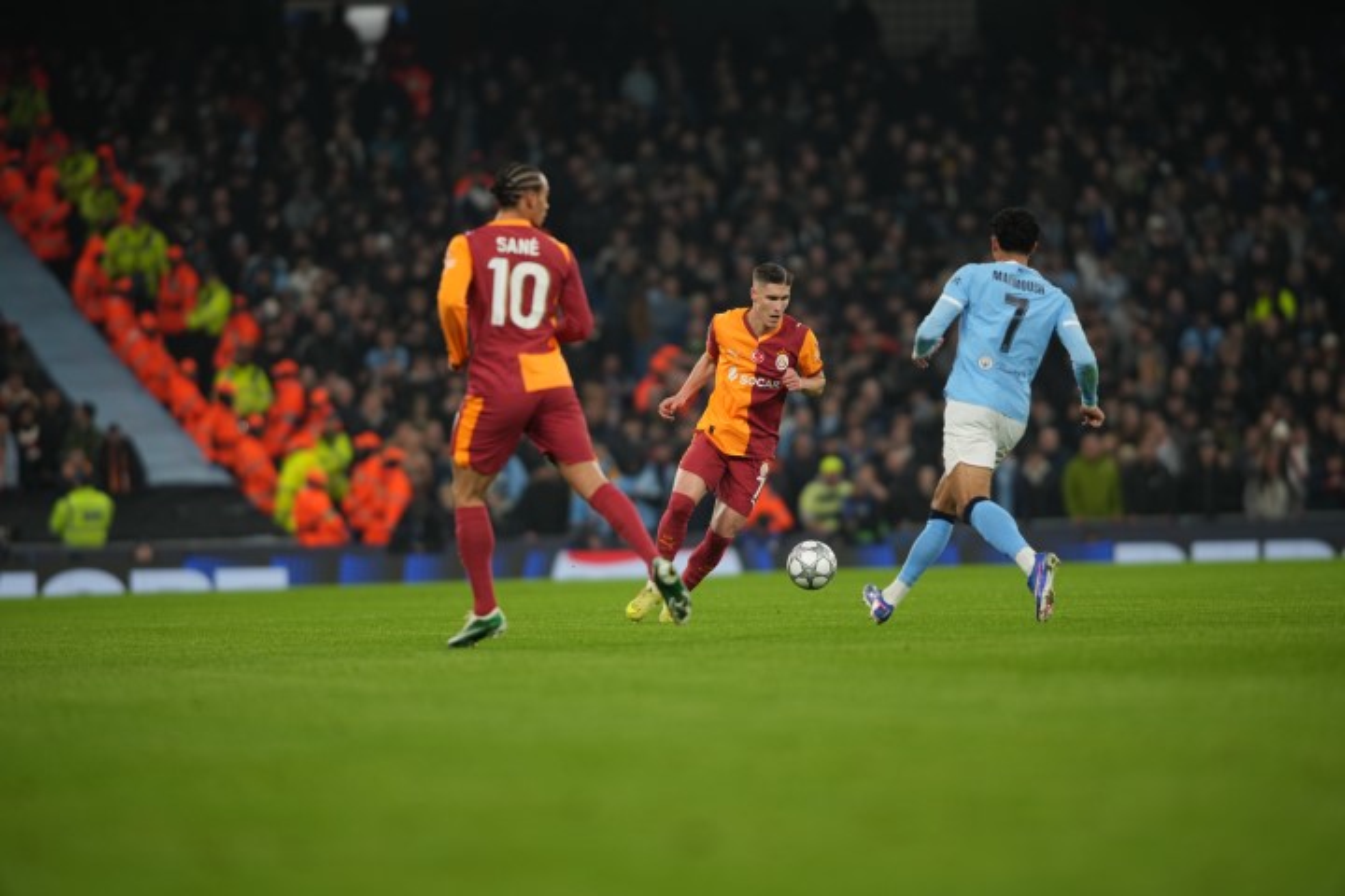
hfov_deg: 6.9
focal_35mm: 300
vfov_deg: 4.6
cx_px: 672
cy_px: 448
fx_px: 11207
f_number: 2.8
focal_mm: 300
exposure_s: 1/800
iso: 800
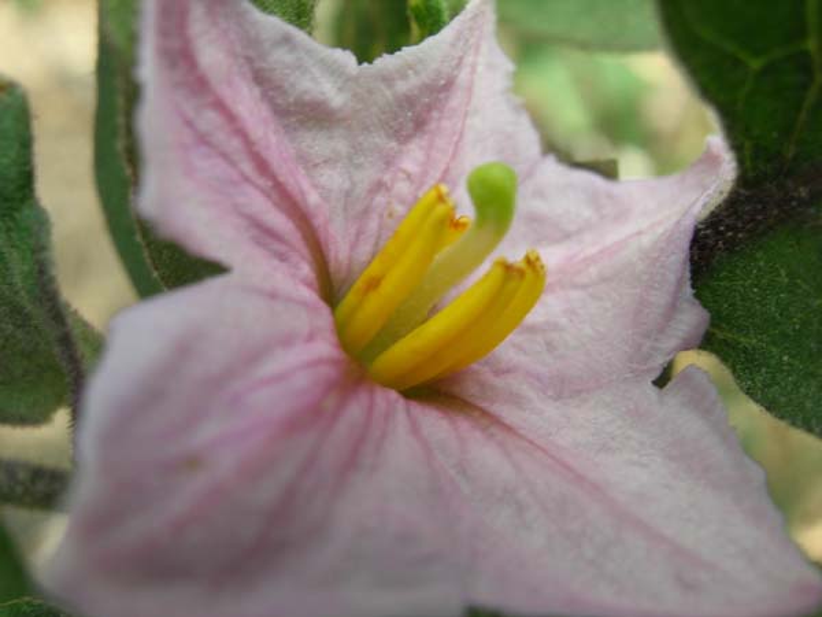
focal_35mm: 38
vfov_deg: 37.7
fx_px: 902
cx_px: 411
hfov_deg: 49.0
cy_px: 308
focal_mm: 7.8
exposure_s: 1/140
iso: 64
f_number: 4.8
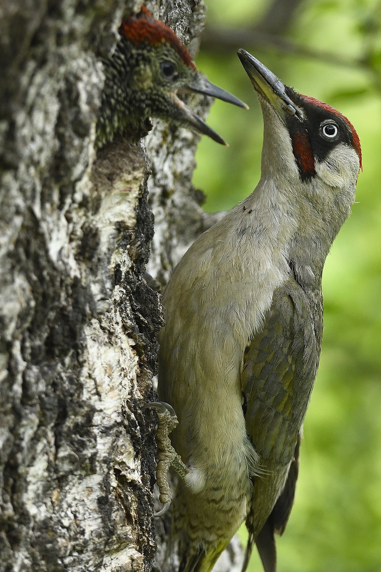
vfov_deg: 2.1
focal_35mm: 995
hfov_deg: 1.4
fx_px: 15791
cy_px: 283
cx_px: 223
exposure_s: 1/640
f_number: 4.5
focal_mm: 400
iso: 1250
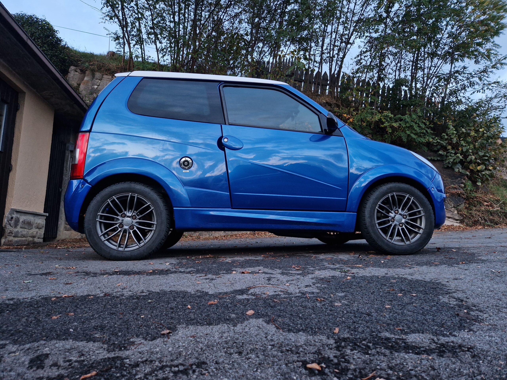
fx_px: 337
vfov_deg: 58.9
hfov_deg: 73.9
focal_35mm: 23
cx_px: 254
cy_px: 190
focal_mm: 5.4
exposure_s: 1/100
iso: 250
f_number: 1.8
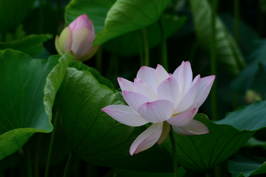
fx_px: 2212
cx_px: 133
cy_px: 88
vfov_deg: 4.6
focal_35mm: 300
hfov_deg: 6.9
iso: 400
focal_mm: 200
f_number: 5.6
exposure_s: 1/800
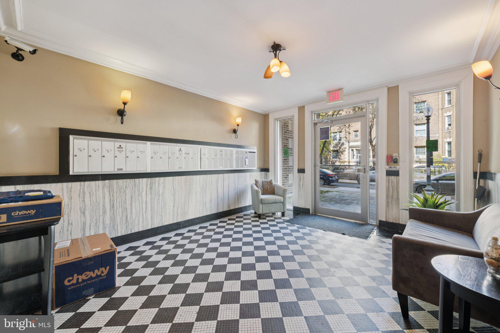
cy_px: 166
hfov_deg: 104.3
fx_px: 194
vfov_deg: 81.2
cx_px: 250
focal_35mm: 14
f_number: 10
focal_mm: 14
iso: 320
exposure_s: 1/25
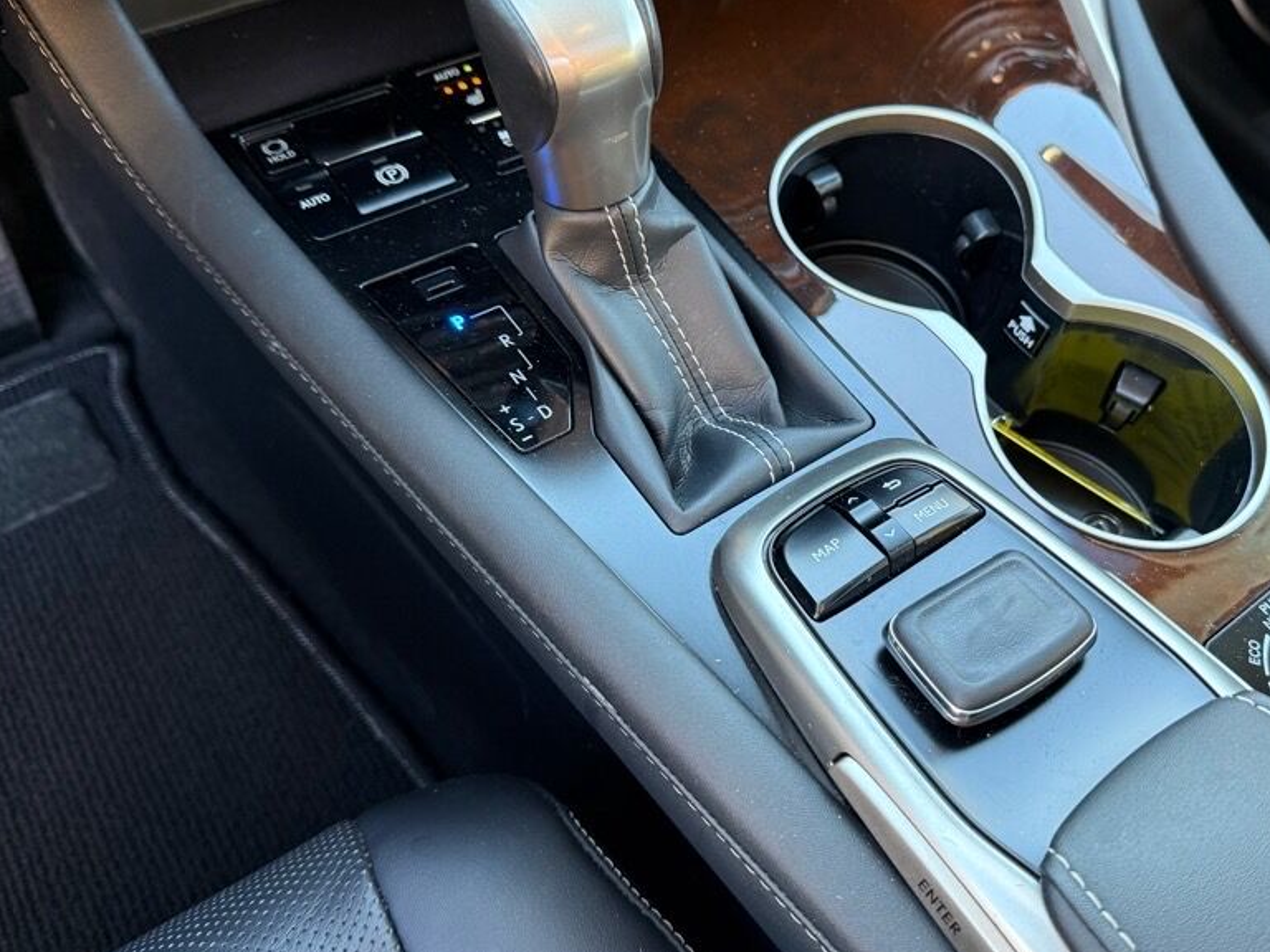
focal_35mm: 32
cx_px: 754
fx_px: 1174
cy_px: 421
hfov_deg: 56.4
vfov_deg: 44.1
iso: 250
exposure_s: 1/60
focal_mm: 6.76
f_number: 1.78
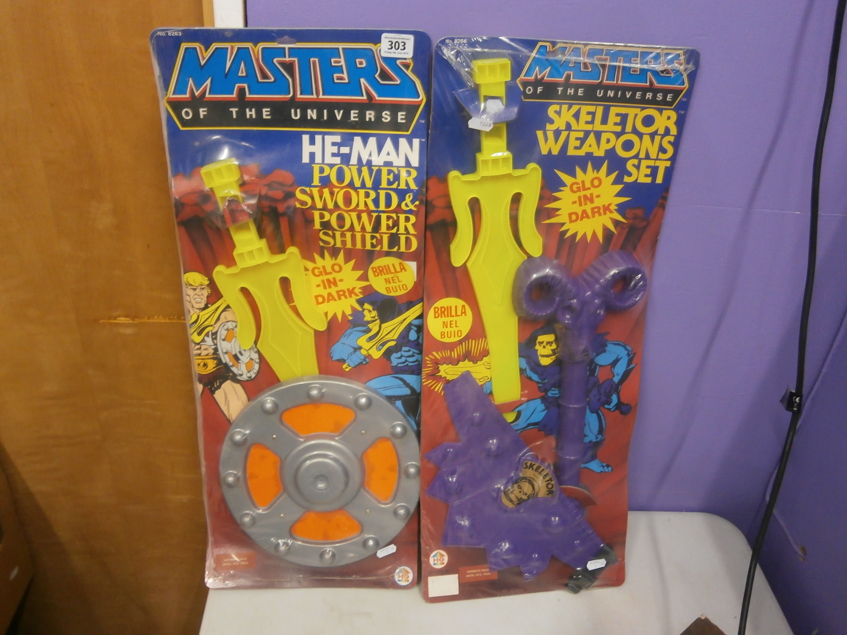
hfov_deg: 58.4
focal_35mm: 31
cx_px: 424
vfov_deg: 45.4
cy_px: 318
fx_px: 759
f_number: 2.9
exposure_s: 1/8
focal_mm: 5.5
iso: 200
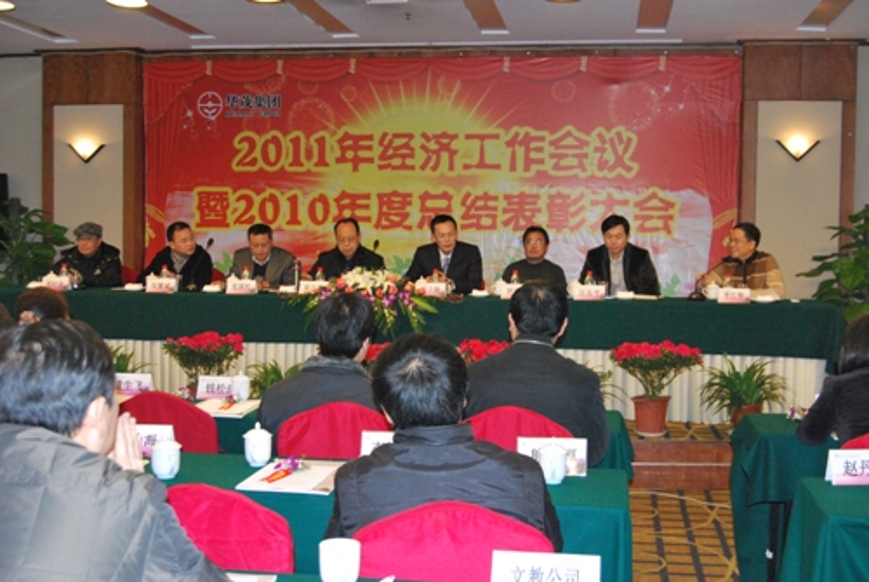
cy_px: 291
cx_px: 434
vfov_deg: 30.0
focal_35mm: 45
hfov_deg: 43.5
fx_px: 1088
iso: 1600
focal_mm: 30
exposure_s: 1/60
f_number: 5.6
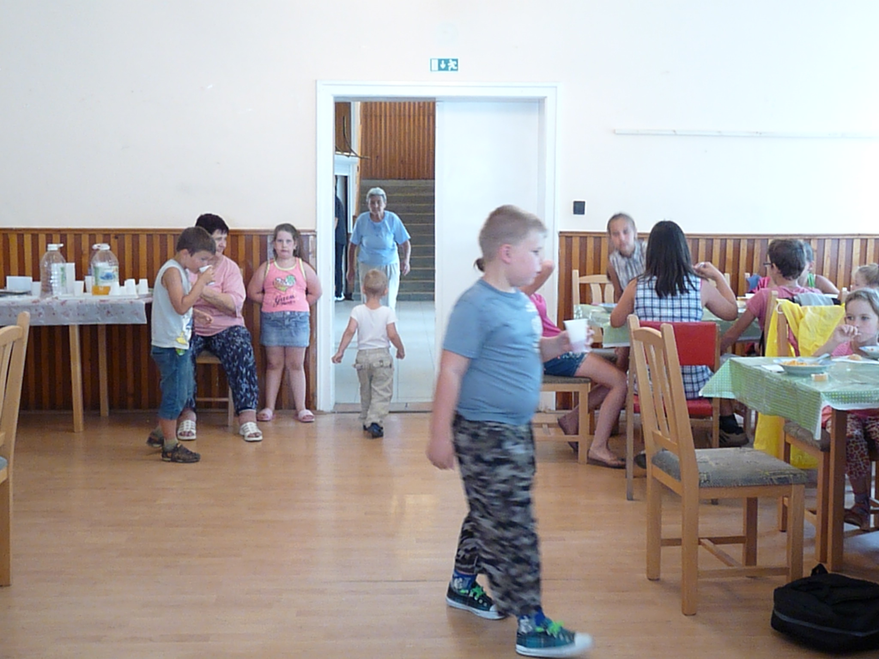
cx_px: 440
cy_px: 330
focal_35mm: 43
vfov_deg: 33.6
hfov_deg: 43.9
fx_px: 1092
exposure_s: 1/30
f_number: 3
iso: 1000
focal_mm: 7.6
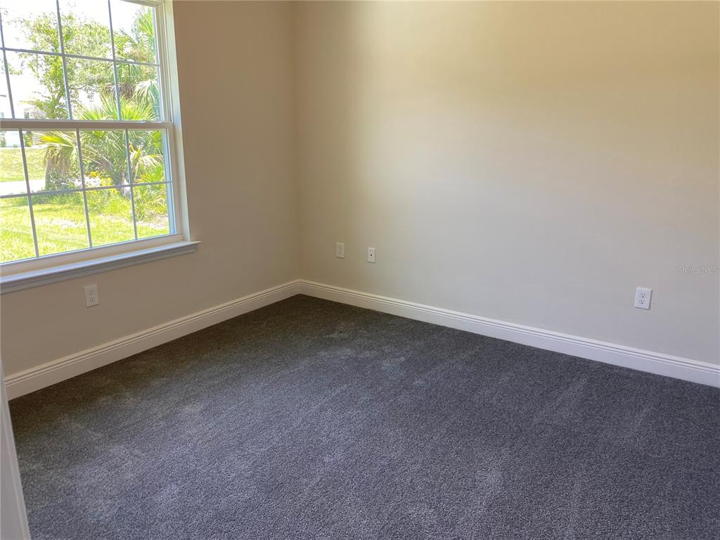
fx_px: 541
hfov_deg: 67.3
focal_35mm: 26
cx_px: 360
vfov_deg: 53.1
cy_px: 270
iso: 80
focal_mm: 4.25
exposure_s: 1/120
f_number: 1.8
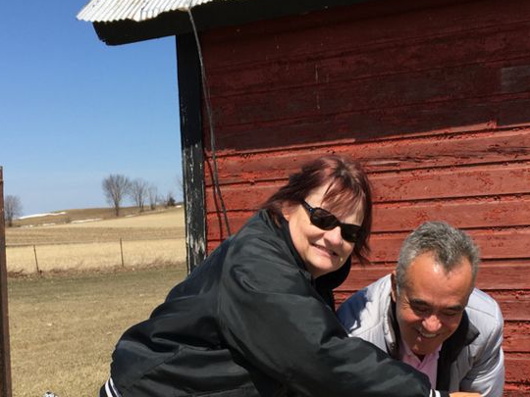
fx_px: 842
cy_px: 366
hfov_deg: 34.9
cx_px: 274
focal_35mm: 55
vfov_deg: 25.6
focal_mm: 4.15
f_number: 2.2
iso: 25
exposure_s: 1/1603
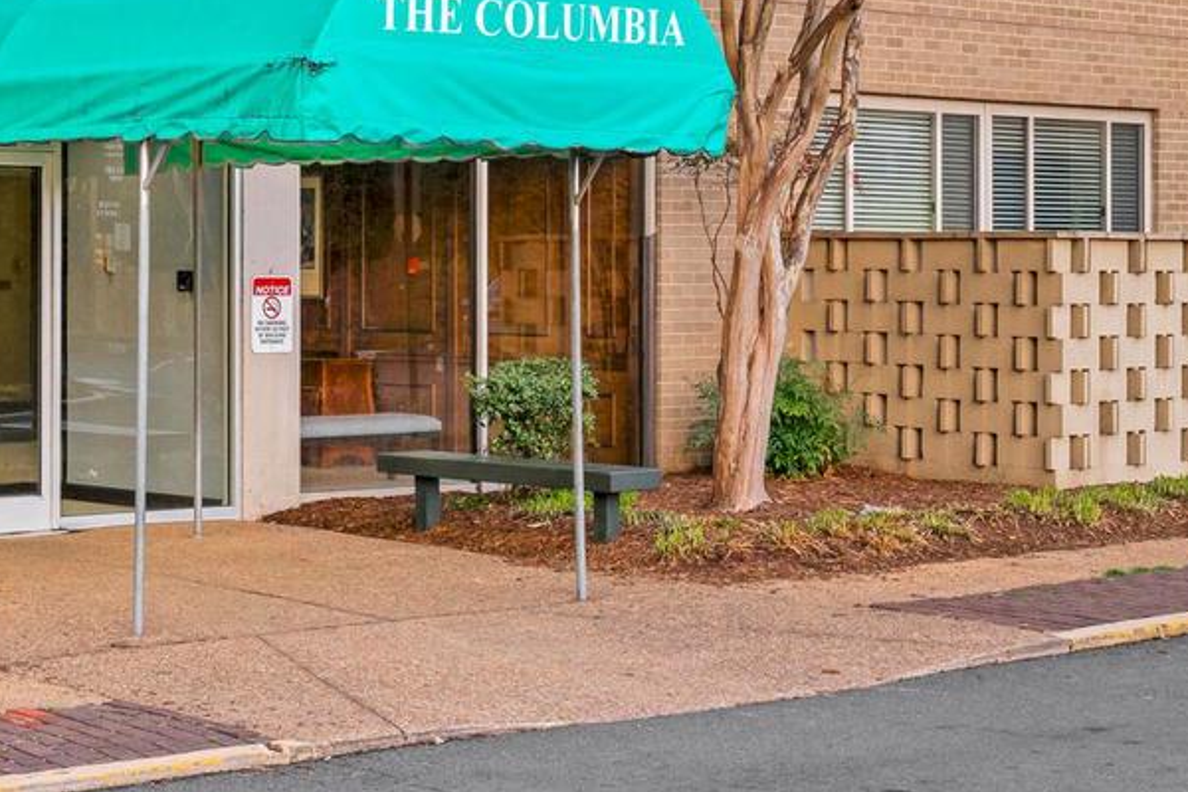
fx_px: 2772
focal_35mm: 84
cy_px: 226
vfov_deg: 16.2
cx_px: 362
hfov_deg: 24.0
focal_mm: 35
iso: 640
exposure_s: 1/50
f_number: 8
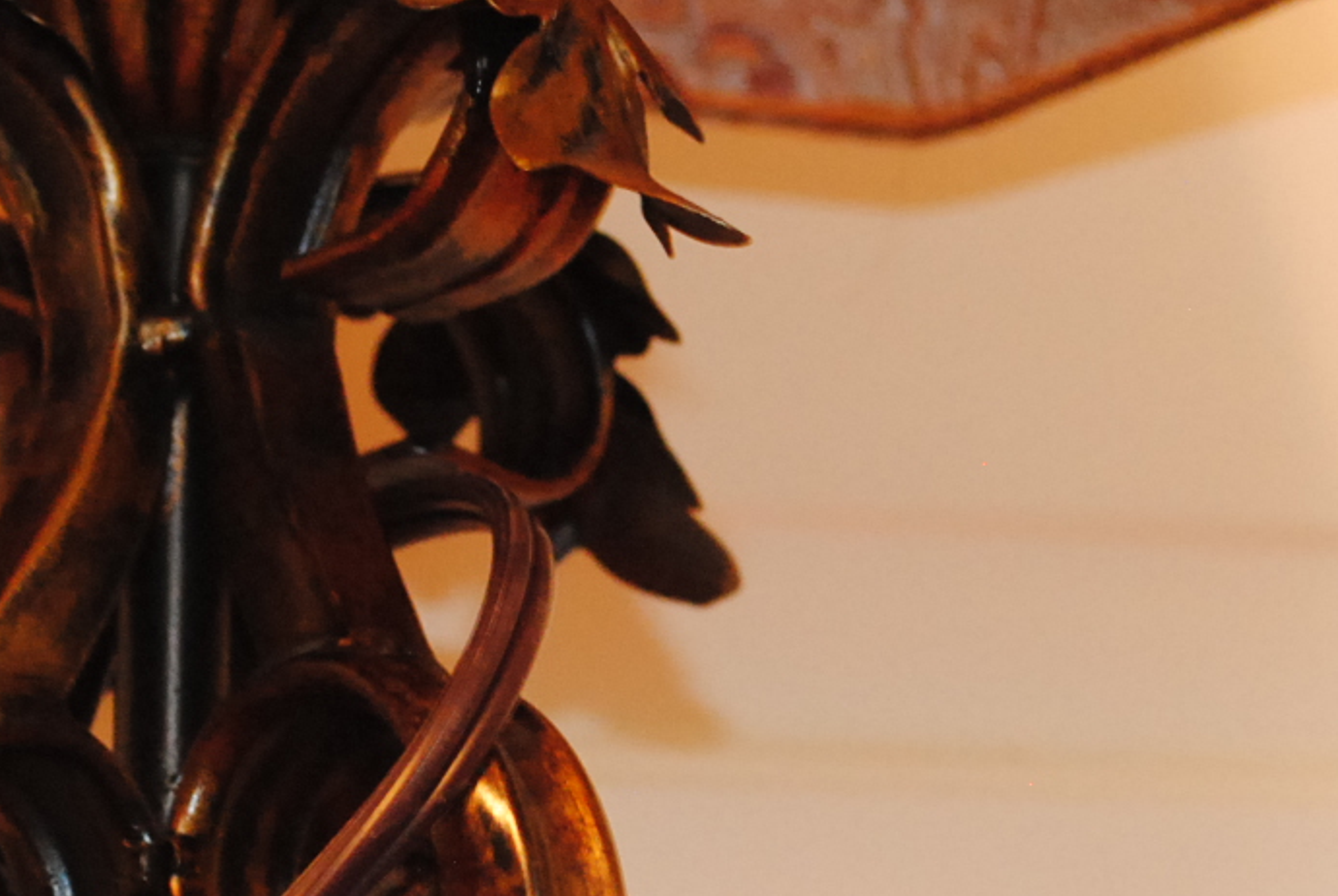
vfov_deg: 9.3
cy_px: 475
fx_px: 5485
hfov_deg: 13.9
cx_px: 332
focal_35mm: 147
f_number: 5
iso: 800
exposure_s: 1/8
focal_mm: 35
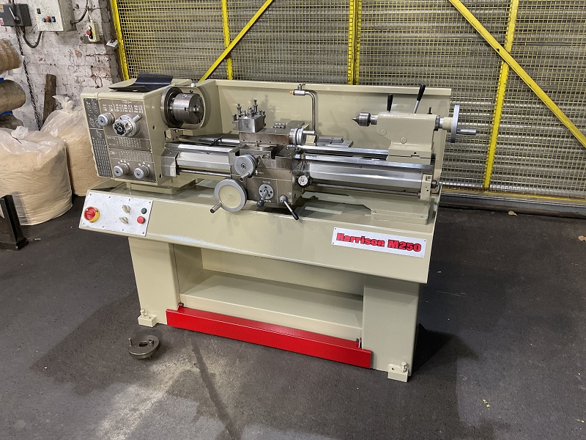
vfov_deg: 48.2
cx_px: 293
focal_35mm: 29
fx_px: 491
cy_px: 220
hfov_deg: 61.7
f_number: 1.8
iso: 125
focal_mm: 3
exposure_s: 1/50
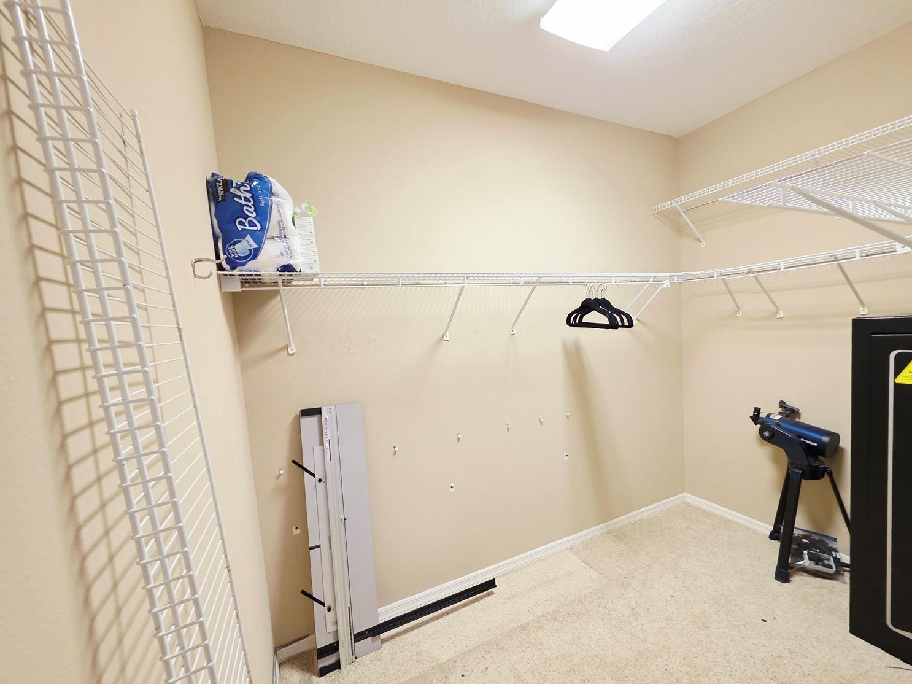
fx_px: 369
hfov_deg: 101.9
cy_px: 362
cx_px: 485
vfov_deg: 85.6
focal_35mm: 14
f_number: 1.9
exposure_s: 1/60
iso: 320
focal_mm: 2.2
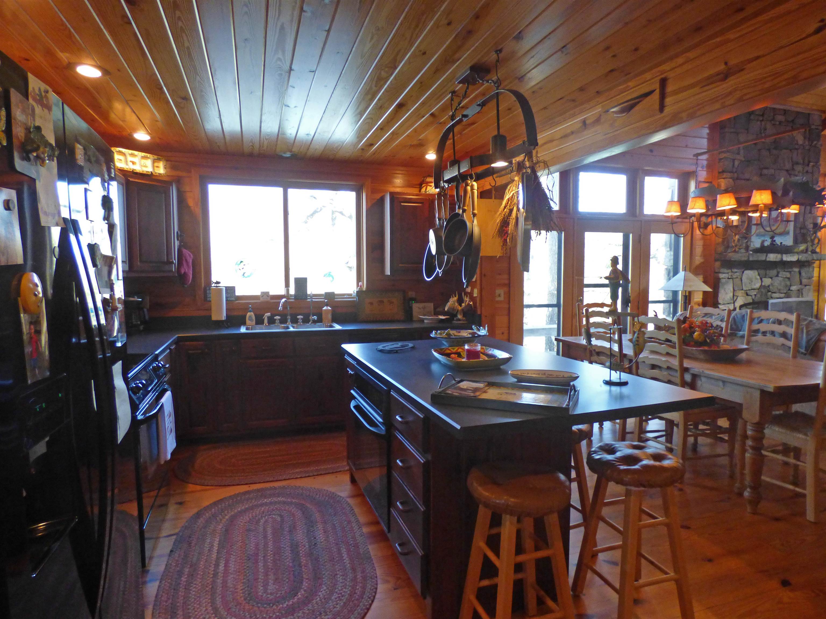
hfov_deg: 81.7
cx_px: 413
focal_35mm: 20
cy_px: 310
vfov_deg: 66.0
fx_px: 477
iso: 400
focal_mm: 3.58
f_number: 2.8
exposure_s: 1/50
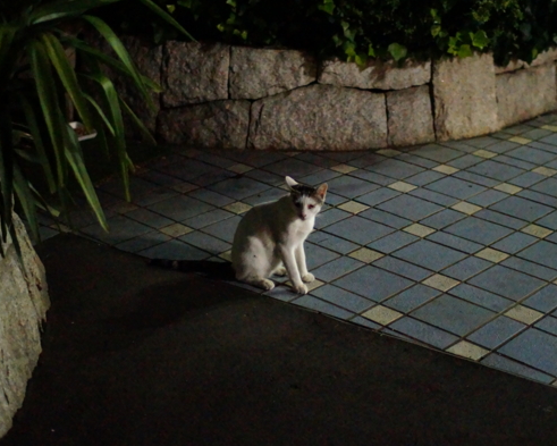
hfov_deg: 34.1
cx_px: 294
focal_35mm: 55
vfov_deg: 27.6
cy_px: 218
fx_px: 907
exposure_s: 1/8
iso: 6400
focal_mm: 30
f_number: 1.4
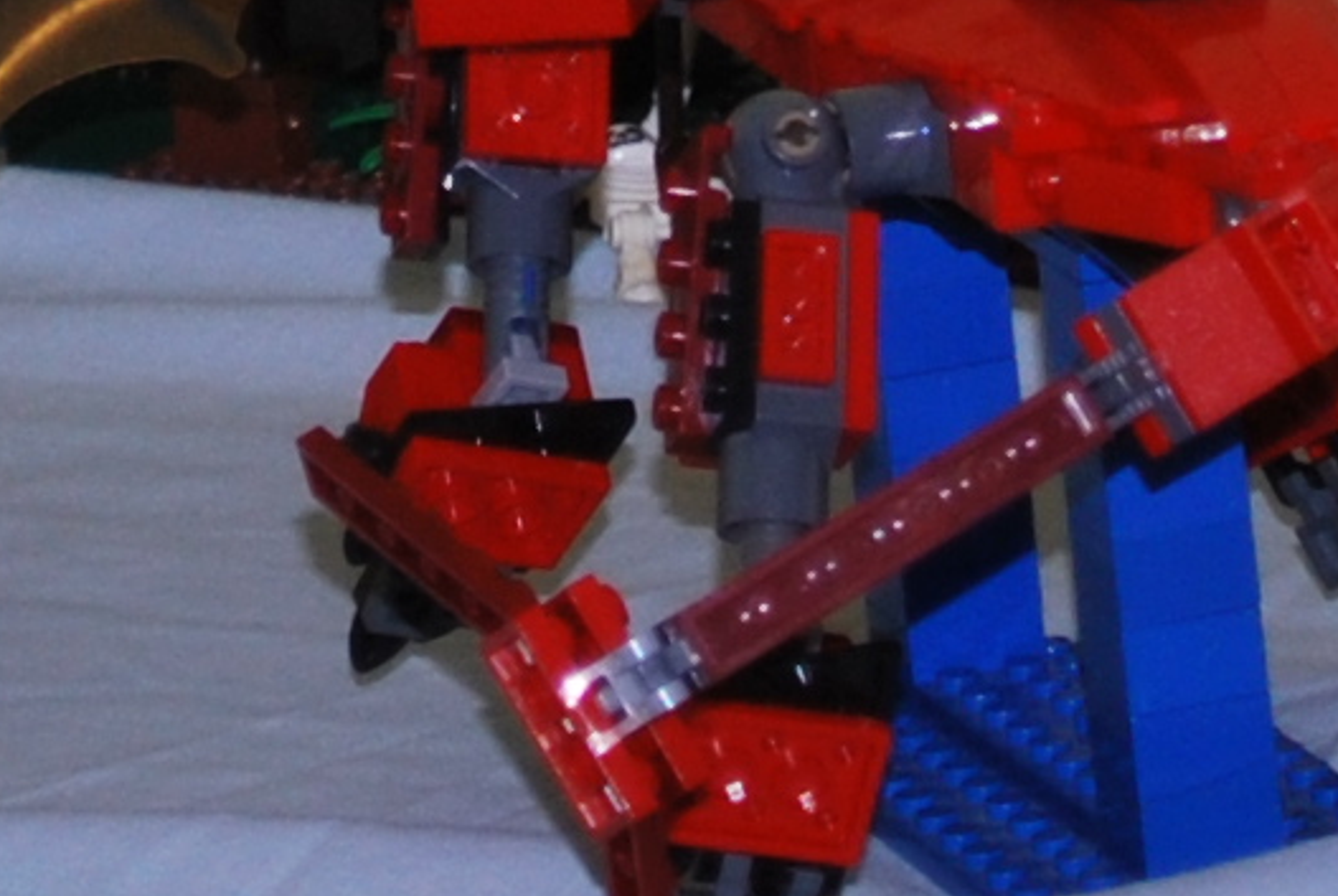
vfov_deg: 2.7
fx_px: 18870
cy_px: -1492
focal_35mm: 507
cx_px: 333
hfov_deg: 4.1
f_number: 5.3
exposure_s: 1/60
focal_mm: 46
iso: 200
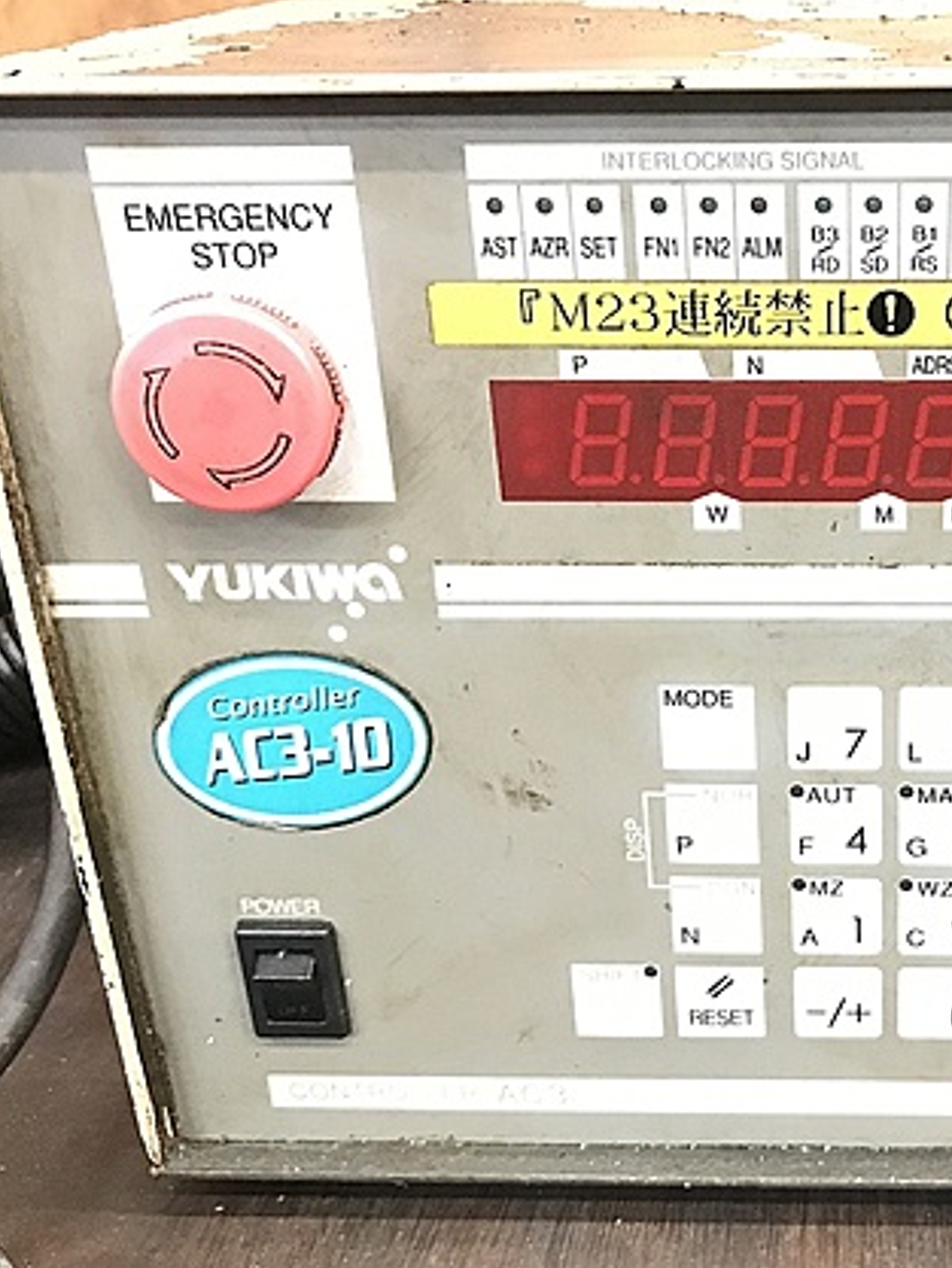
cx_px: 846
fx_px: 1576
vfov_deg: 43.8
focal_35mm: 43
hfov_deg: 32.1
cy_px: 596
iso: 100
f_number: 1.8
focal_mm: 3.99
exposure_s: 1/15
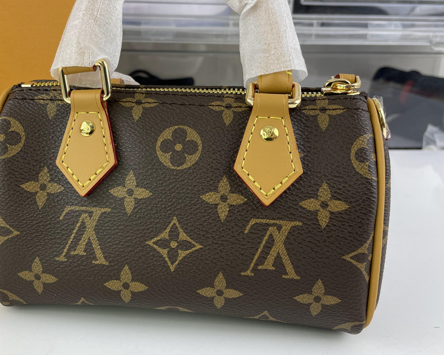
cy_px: 149
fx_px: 447
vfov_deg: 43.2
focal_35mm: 34
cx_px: 171
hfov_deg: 52.4
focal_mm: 4.2
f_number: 1.6
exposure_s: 1/112
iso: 32
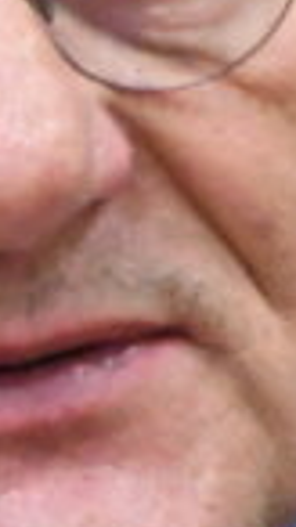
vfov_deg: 0.7
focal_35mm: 3300
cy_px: 81
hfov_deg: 0.4
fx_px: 46099
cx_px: -148
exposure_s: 1/500
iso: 16000
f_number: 6.3
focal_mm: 300
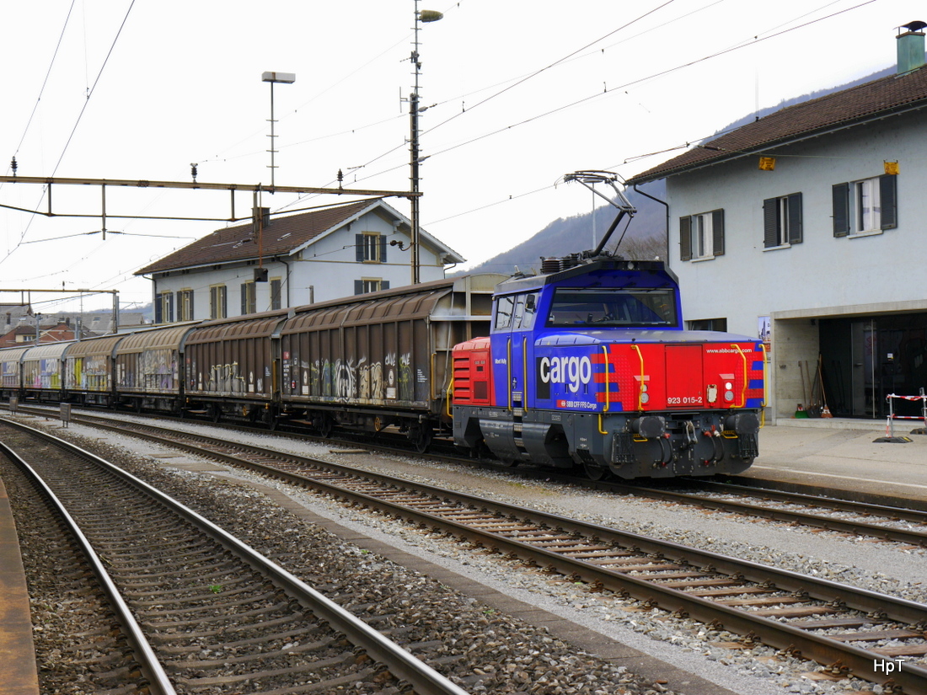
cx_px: 464
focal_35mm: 56
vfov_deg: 26.1
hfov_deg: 34.3
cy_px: 348
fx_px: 1500
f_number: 6.3
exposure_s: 1/125
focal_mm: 28
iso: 160
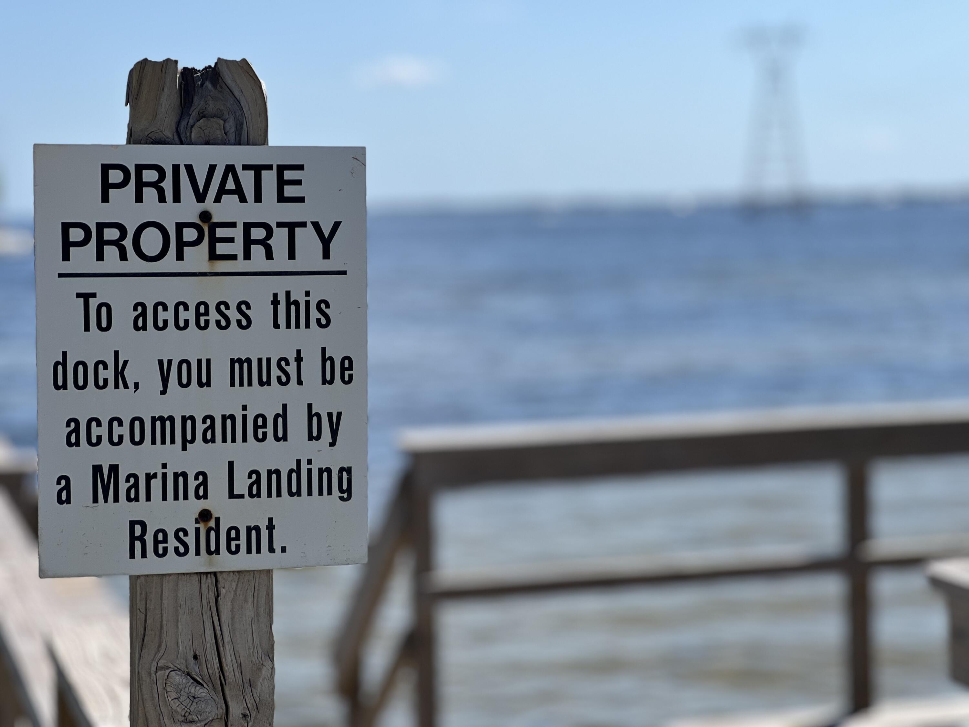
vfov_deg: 19.1
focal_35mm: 77
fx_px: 2155
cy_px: 364
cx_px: 484
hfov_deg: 25.3
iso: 32
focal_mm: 9
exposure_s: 1/1024
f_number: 2.8
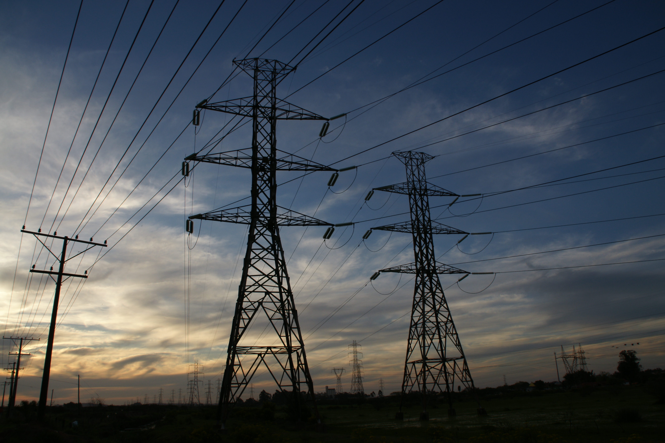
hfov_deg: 67.4
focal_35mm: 27
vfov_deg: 47.9
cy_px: 222
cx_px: 332
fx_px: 499
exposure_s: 1/125
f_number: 11
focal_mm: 18
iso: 200
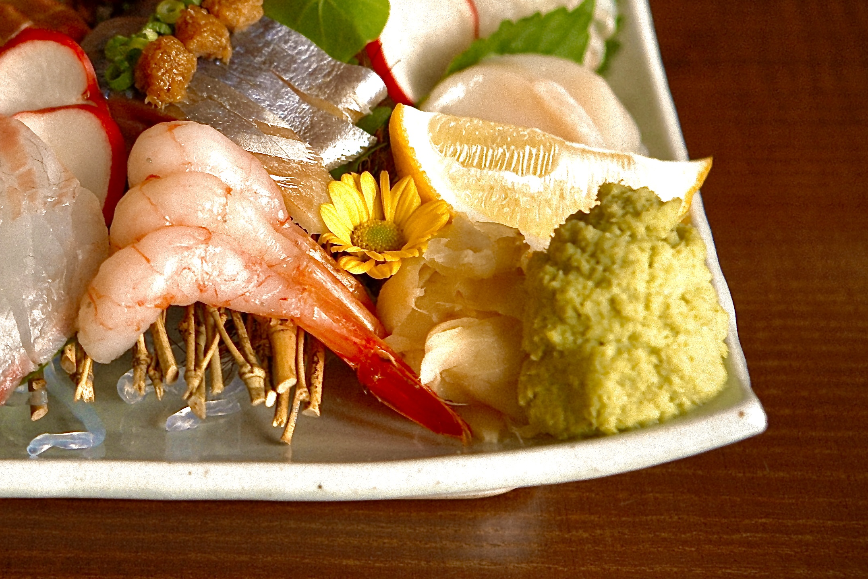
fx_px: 2218
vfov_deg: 14.8
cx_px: 185
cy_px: 168
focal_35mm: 92
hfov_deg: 21.9
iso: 320
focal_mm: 34.3
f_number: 3.6
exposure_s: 1/60
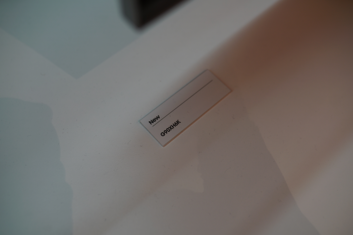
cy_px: 118
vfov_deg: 37.9
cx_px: 176
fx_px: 343
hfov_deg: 54.4
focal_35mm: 35
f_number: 2.2
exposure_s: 1/100
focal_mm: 35
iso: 400
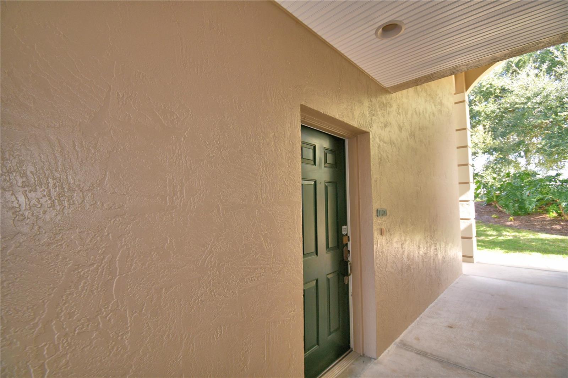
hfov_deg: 100.4
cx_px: 284
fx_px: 237
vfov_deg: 77.3
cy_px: 189
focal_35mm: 15
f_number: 4.5
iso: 200
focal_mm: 10
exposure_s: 1/60
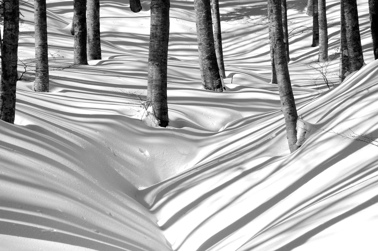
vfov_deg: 14.7
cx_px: 189
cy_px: 126
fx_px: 975
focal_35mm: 93
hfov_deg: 21.9
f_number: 20
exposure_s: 1/250
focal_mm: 62
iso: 400
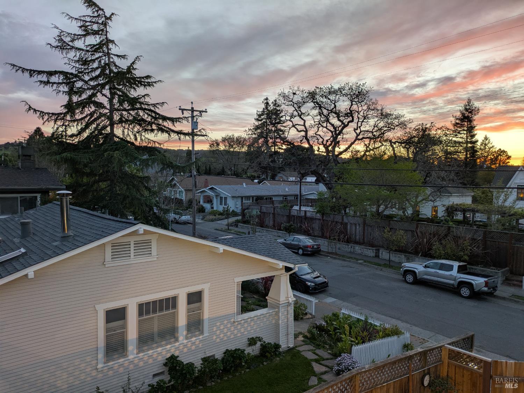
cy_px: 196
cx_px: 262
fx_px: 379
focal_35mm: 25
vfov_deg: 54.9
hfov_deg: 69.4
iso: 68
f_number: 1.89
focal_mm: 5.43
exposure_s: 1/60
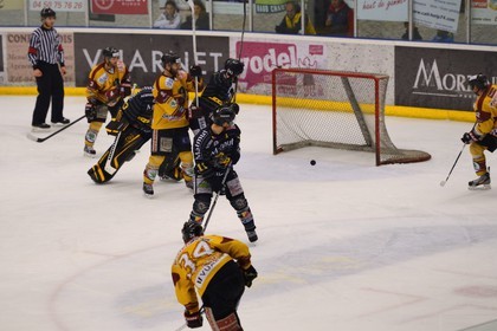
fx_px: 2002
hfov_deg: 14.2
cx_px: 248
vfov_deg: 9.5
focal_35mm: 145
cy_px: 166
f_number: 3.2
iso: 1600
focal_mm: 145
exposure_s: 1/1250
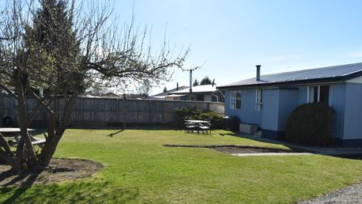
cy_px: 119
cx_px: 181
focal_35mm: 29
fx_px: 278
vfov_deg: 40.1
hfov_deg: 66.0
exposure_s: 1/400
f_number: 10
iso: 200
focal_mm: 18
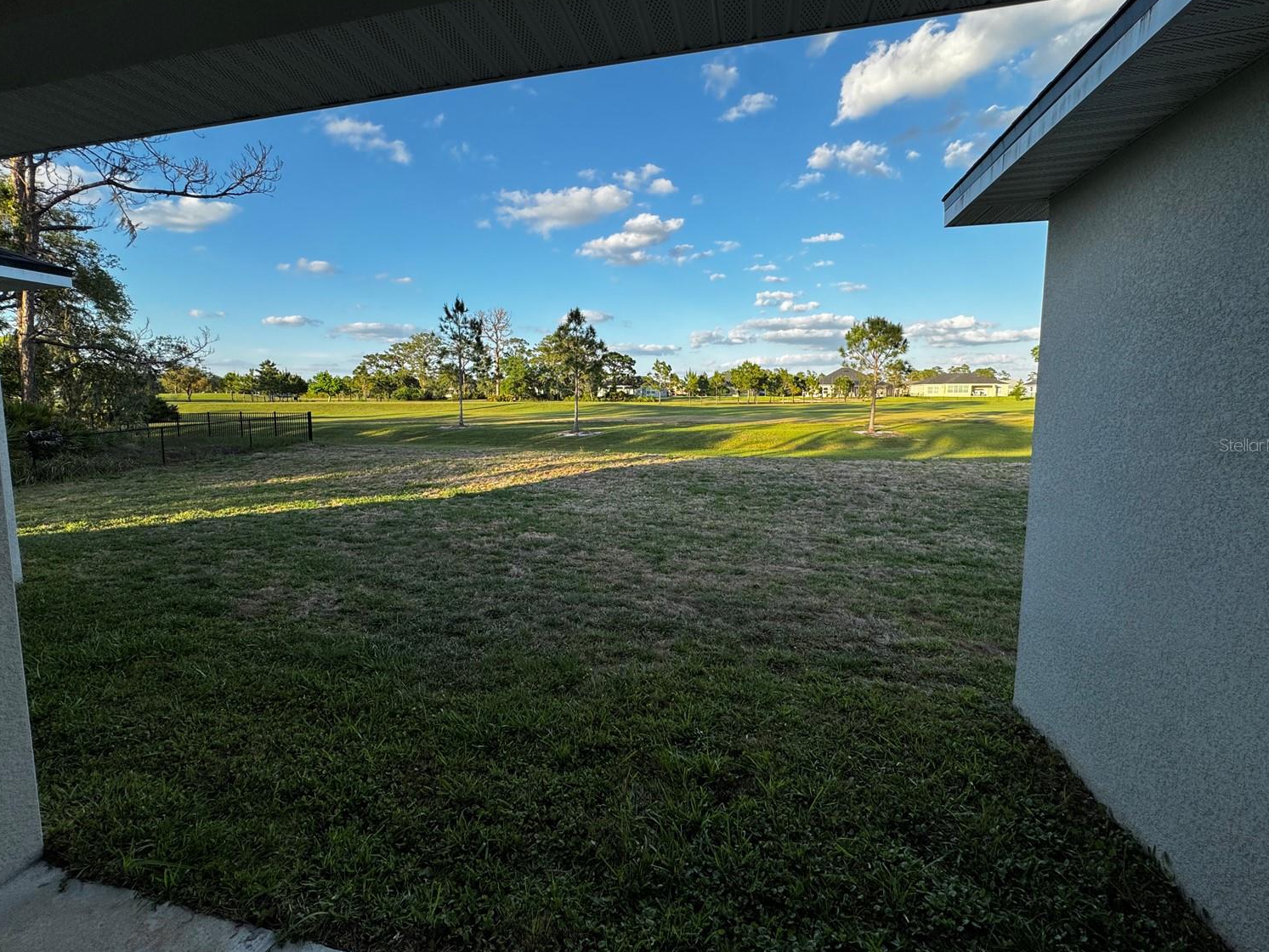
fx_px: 550
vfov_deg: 81.6
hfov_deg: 98.1
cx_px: 620
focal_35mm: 15
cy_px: 445
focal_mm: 2.22
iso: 40
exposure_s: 1/741
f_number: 2.2
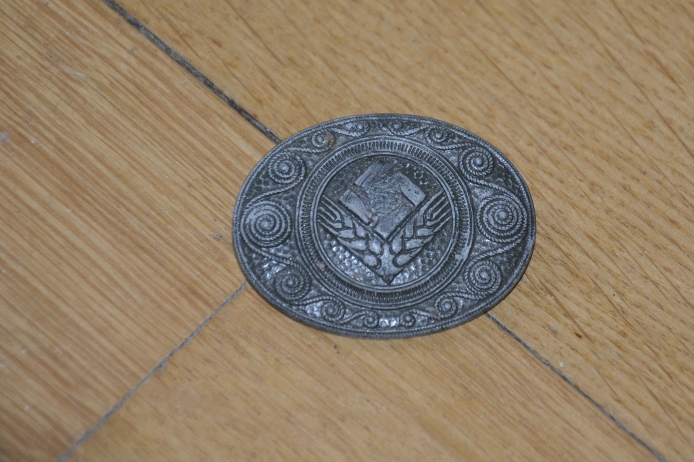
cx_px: 347
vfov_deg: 8.7
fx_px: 3036
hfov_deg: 13.0
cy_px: 231
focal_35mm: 158
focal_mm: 105
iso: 1000
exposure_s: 1/60
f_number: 5.6
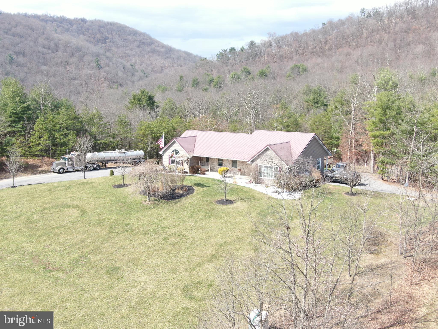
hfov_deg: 47.9
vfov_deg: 36.8
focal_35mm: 39
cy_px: 164
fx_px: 493
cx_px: 219
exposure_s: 1/240
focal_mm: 6.77
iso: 100
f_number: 3.4
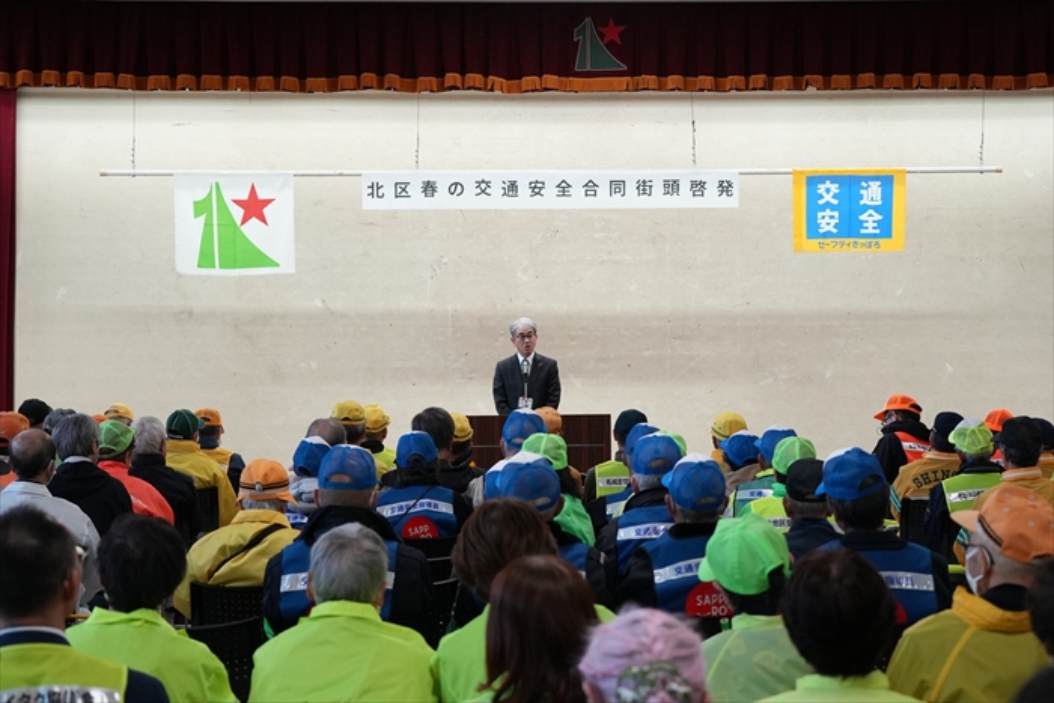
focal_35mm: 73
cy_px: 352
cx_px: 527
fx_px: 2138
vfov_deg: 18.7
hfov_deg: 27.7
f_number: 4
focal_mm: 49
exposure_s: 1/400
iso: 2500
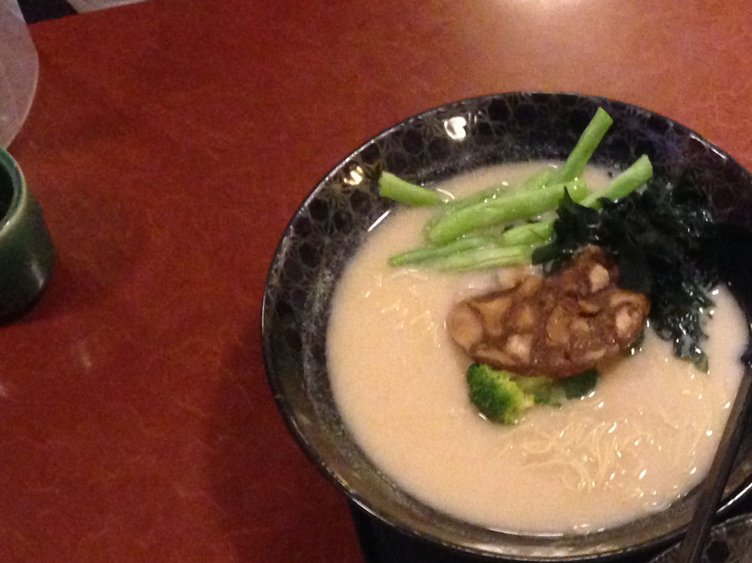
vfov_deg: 17.4
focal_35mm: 81
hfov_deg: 23.0
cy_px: 666
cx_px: 773
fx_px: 1759
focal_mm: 4.12
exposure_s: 1/15
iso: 500
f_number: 2.4
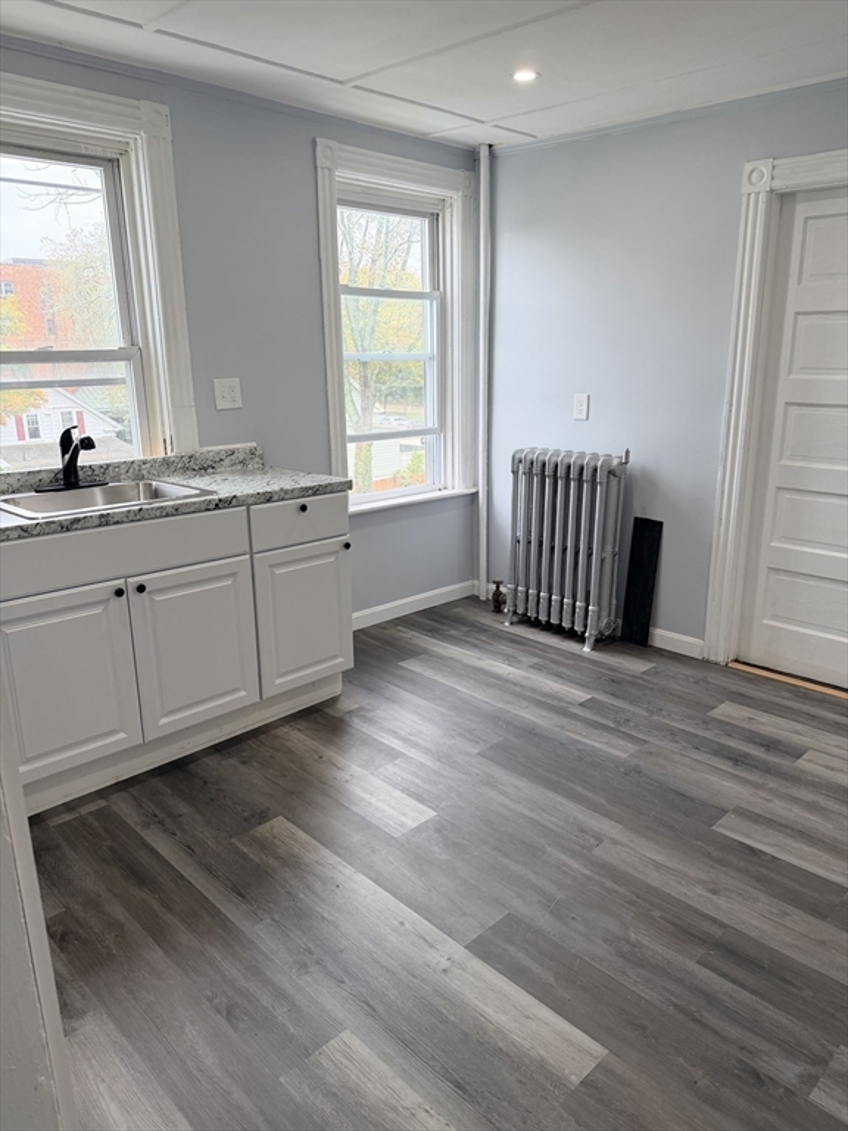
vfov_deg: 71.6
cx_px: 424
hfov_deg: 56.8
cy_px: 566
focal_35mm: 24
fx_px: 784
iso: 125
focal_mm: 6.76
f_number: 1.78
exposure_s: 1/207
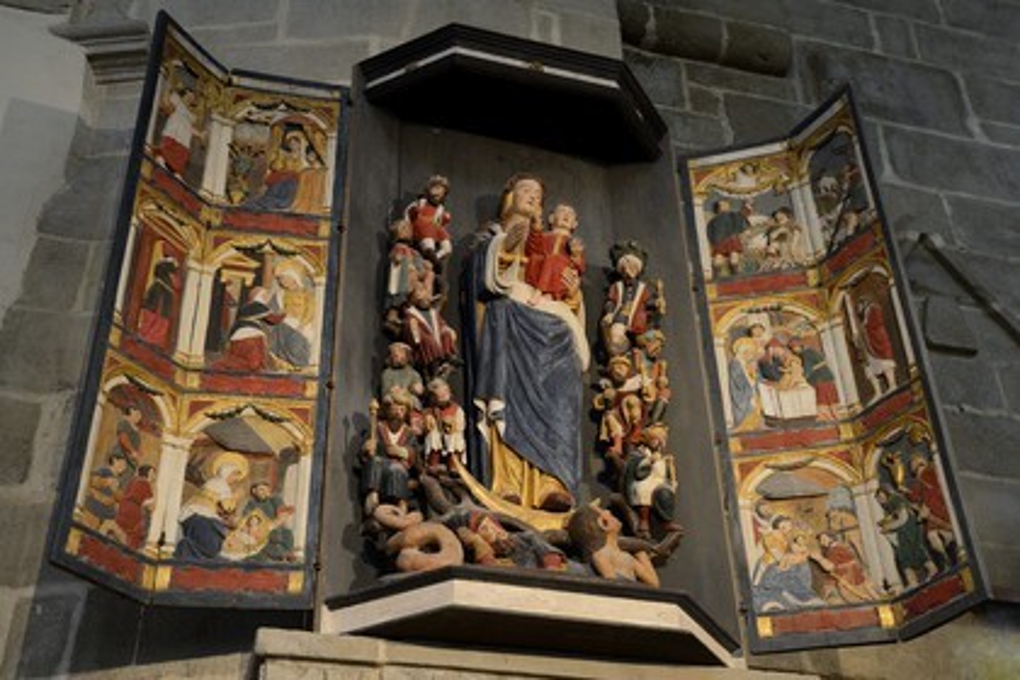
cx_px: 510
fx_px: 1190
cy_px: 340
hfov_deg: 46.4
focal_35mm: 42
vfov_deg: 31.9
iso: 1600
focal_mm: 42
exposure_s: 1/30
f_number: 4
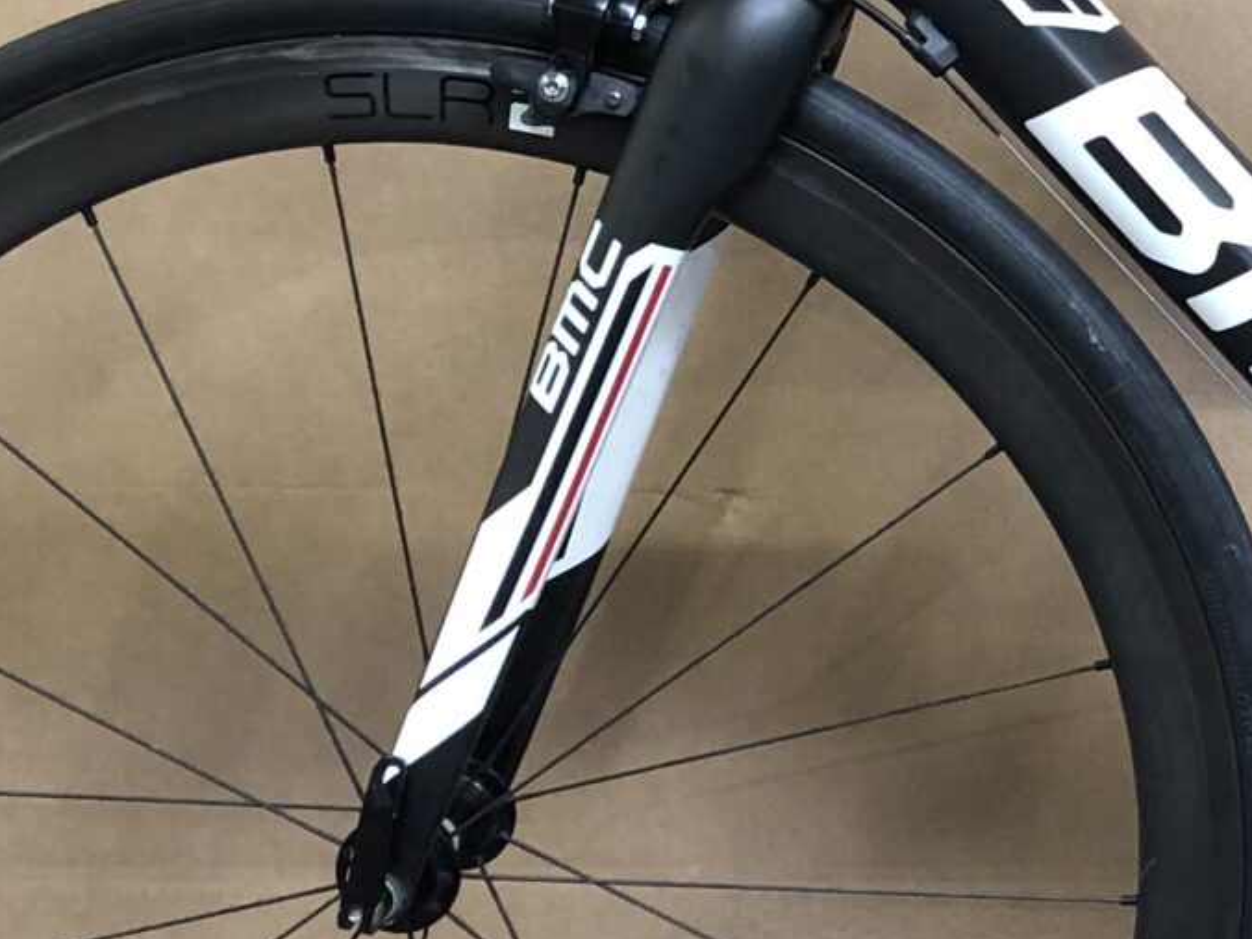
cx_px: 1711
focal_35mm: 106
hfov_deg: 17.2
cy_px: 206
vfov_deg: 13.9
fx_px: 3834
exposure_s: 1/17
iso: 40
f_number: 1.8
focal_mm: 3.99
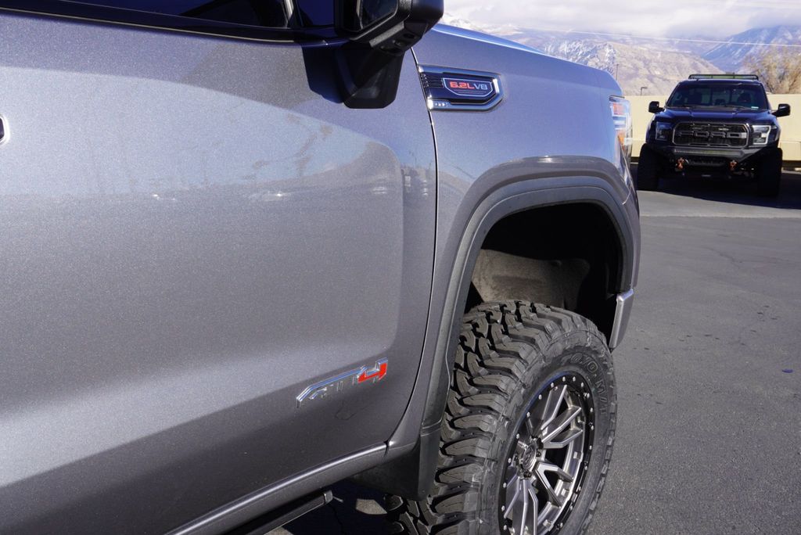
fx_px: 768
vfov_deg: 38.4
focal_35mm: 34
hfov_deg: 55.1
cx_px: 400
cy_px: 268
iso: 100
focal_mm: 23
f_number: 9
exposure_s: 1/125
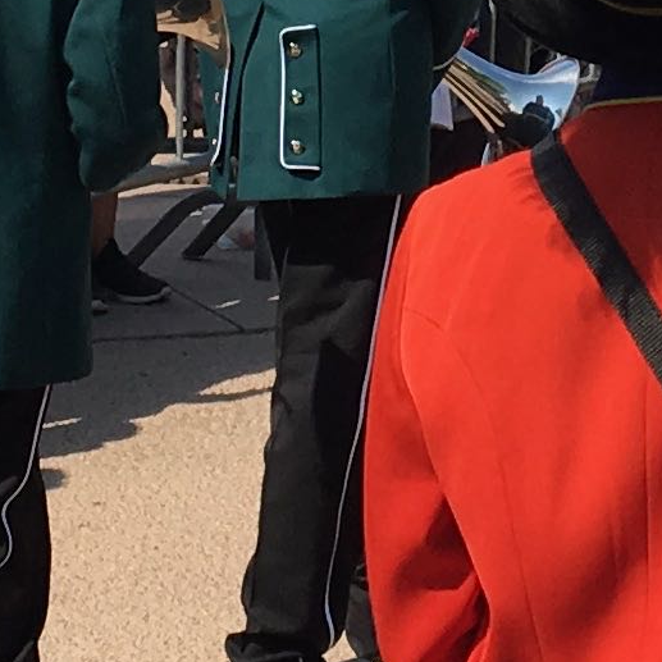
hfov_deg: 8.7
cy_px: -132
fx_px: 4327
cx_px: 503
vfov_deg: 8.7
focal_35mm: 200
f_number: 2.2
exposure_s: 1/1637
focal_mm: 4.15
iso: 25
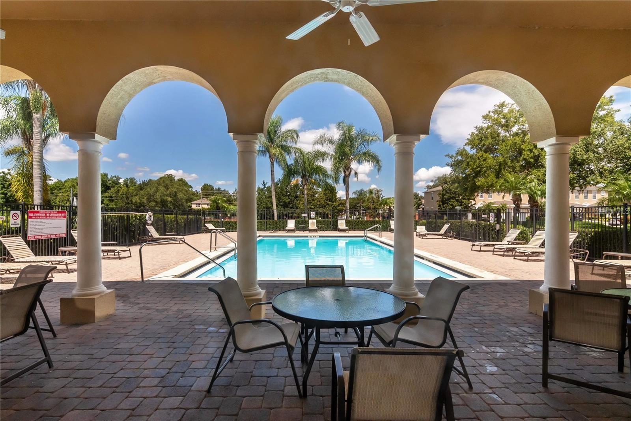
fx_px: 302
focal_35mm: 17
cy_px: 210
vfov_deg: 69.6
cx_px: 316
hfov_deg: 92.5
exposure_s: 1/4000
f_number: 8
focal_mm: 11.5
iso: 800
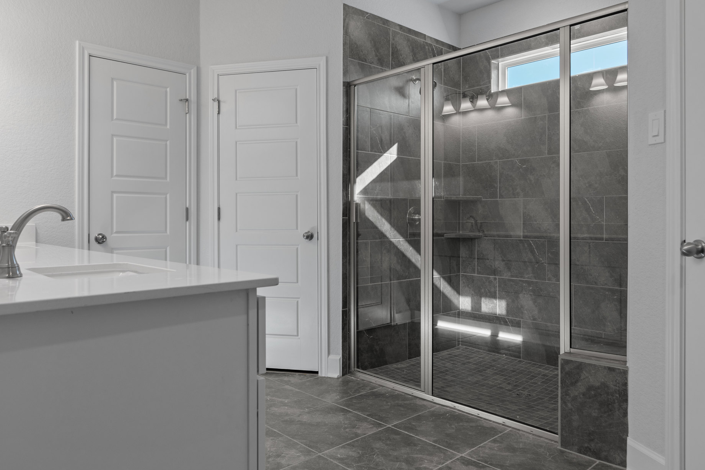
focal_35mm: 25
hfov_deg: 71.5
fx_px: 490
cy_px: 227
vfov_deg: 51.3
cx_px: 361
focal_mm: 16
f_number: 3.5
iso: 100
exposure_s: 1/50
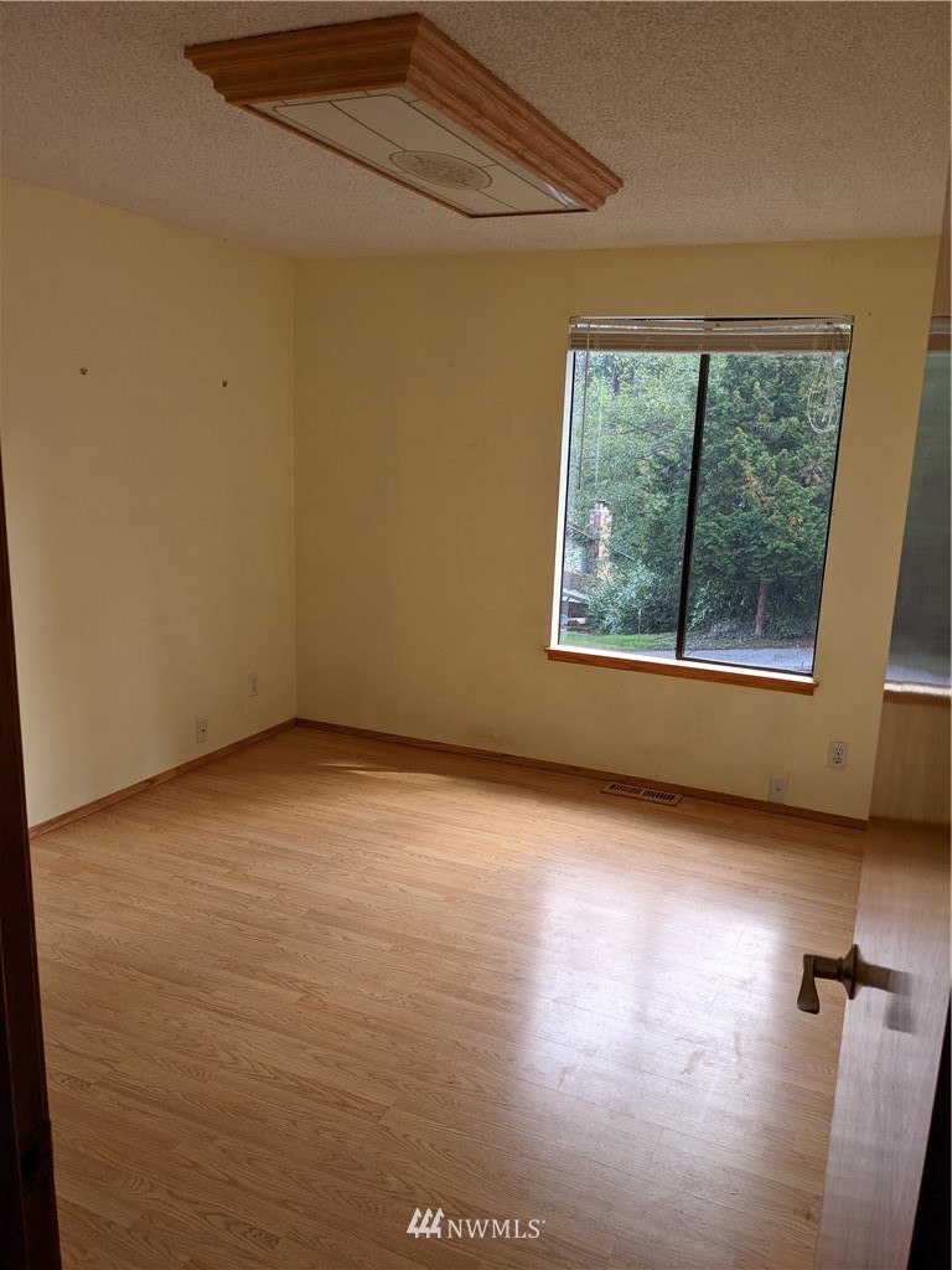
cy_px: 635
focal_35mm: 27
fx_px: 990
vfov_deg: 65.3
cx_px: 476
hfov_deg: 51.4
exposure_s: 1/121
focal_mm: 4.38
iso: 47
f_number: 1.73
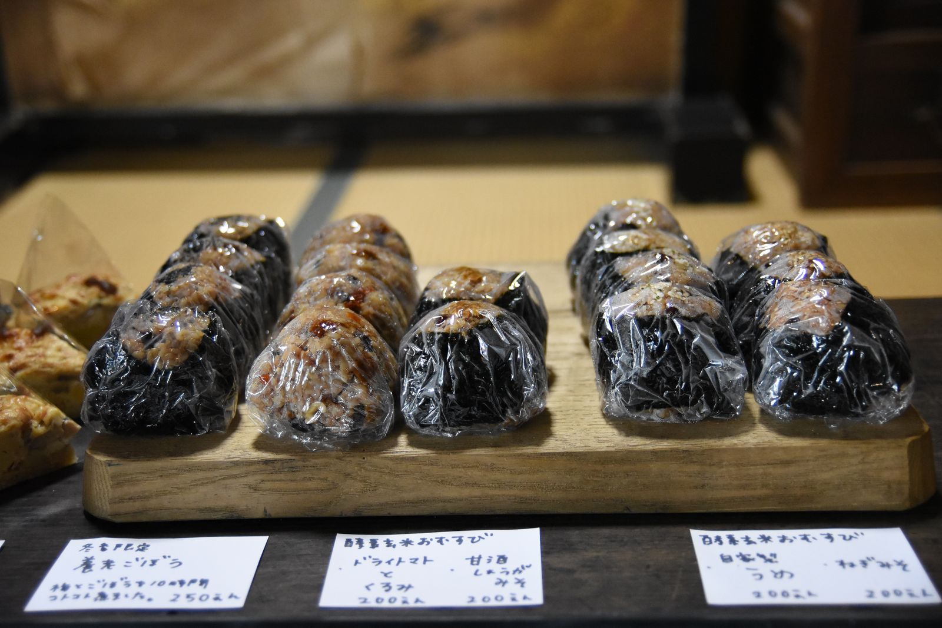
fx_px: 1256
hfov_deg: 41.1
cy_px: 314
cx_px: 471
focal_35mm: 48
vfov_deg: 28.1
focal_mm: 32
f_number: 2.8
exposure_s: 1/250
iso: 3200
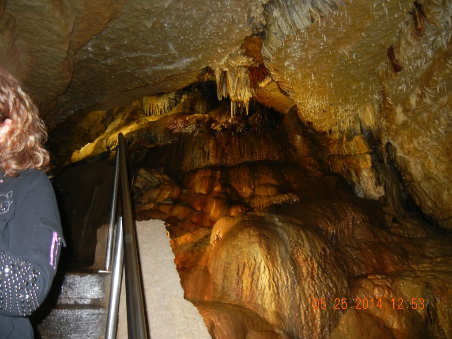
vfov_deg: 46.8
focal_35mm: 30
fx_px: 392
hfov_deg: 60.0
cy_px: 170
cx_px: 226
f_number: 3.5
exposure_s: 1/30
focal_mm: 5.4
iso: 400
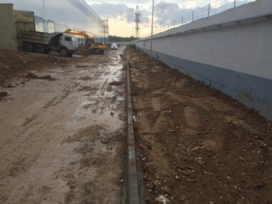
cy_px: 102
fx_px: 228
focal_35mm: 29
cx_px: 136
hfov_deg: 61.7
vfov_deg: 48.2
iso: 32
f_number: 2.2
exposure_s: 1/264
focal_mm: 4.15
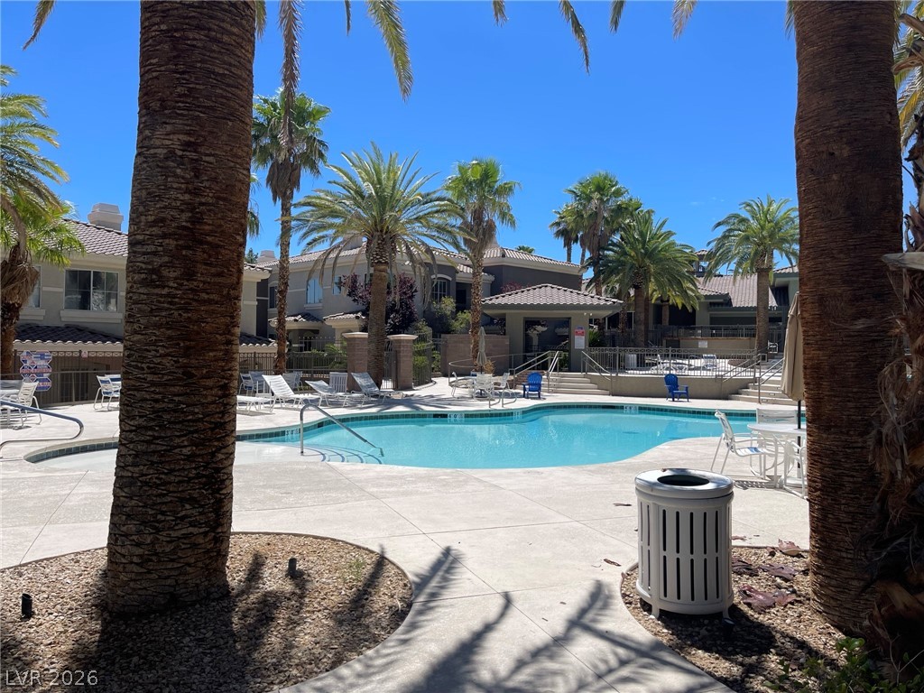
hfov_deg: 67.3
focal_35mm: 26
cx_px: 462
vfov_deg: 53.1
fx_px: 694
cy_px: 346
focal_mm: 5.1
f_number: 1.6
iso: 32
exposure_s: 1/5128
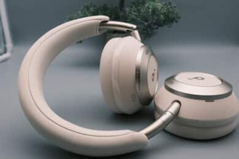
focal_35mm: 31
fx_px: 206
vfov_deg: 42.3
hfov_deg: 60.3
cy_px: 80
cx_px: 120
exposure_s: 1/210
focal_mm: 20.8
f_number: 6.4
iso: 500
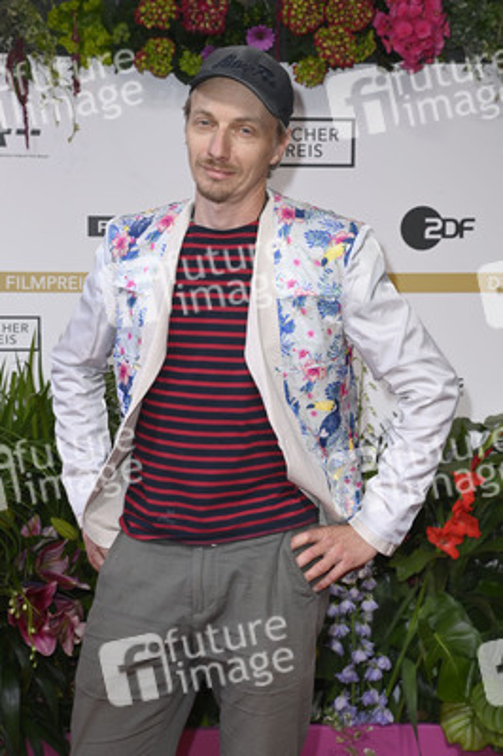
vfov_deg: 23.9
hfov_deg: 16.0
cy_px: 378
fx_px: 1784
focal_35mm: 85
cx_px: 252
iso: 640
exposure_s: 1/200
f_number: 6.3
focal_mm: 85
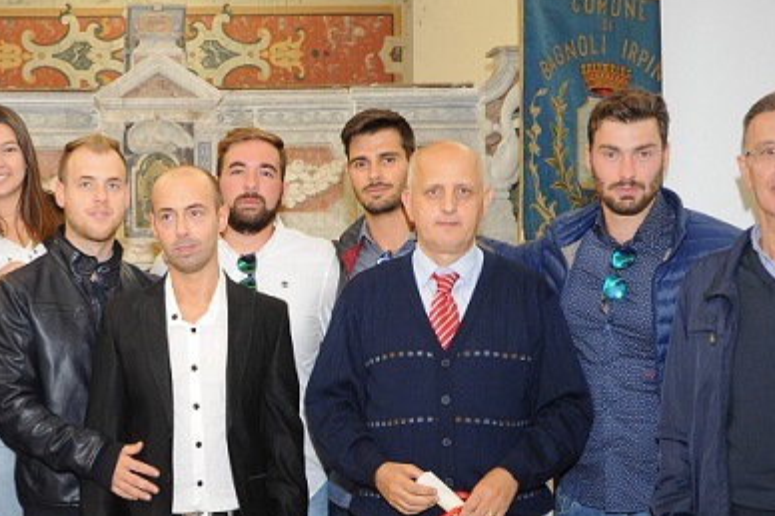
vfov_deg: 17.1
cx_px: 184
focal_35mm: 79
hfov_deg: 25.4
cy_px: 392
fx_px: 1699
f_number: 5
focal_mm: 30
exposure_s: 1/60
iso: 1600
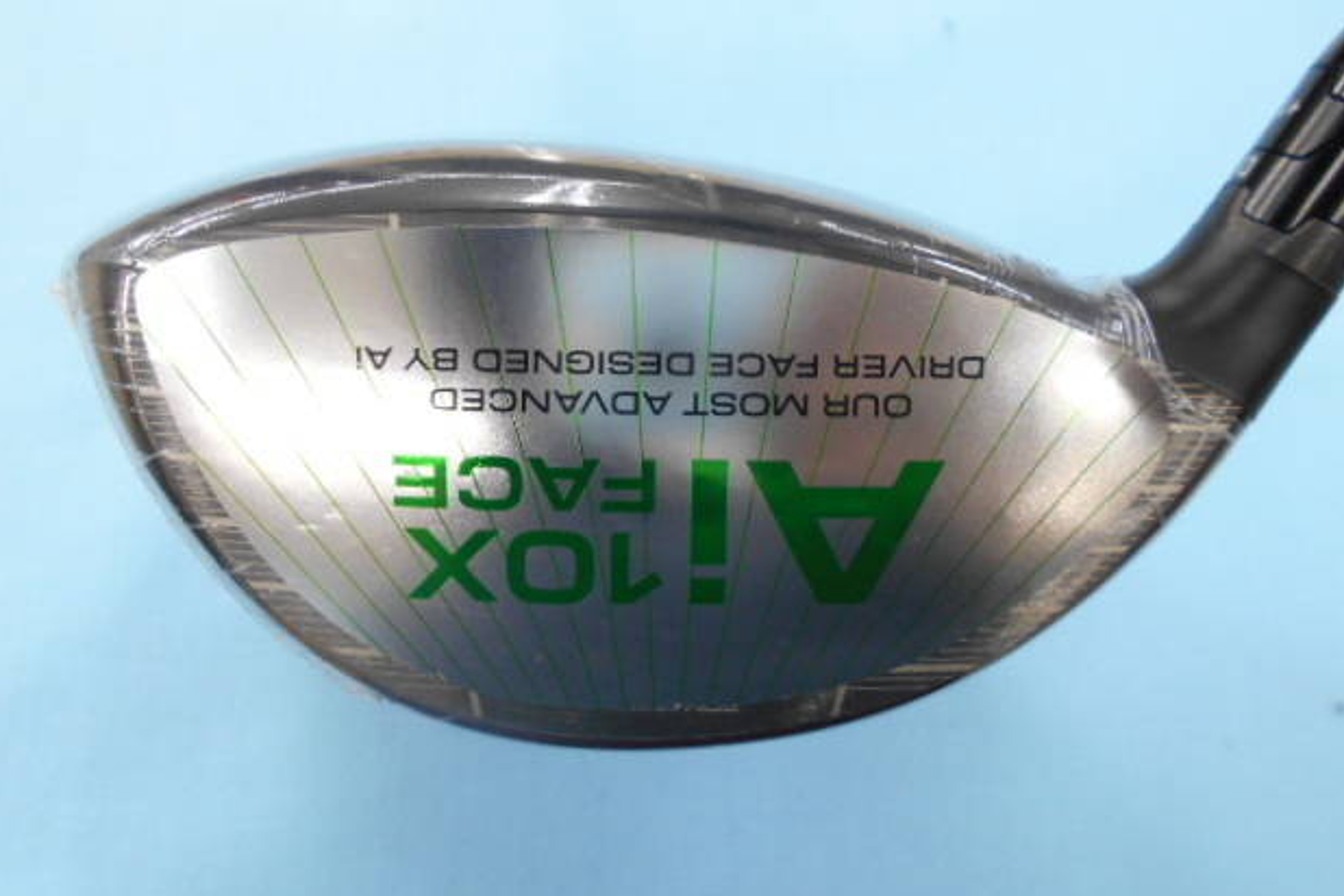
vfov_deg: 46.4
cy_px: 415
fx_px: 1045
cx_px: 687
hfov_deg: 65.5
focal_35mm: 28
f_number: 3.2
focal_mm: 4.6
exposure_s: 1/30
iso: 220
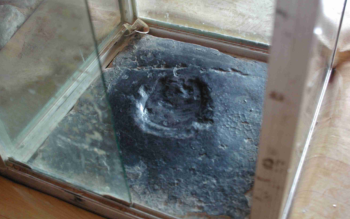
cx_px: 174
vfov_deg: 29.9
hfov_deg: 46.2
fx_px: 410
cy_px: 108
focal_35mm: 43
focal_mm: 28
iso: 1600
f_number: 4
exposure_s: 1/30
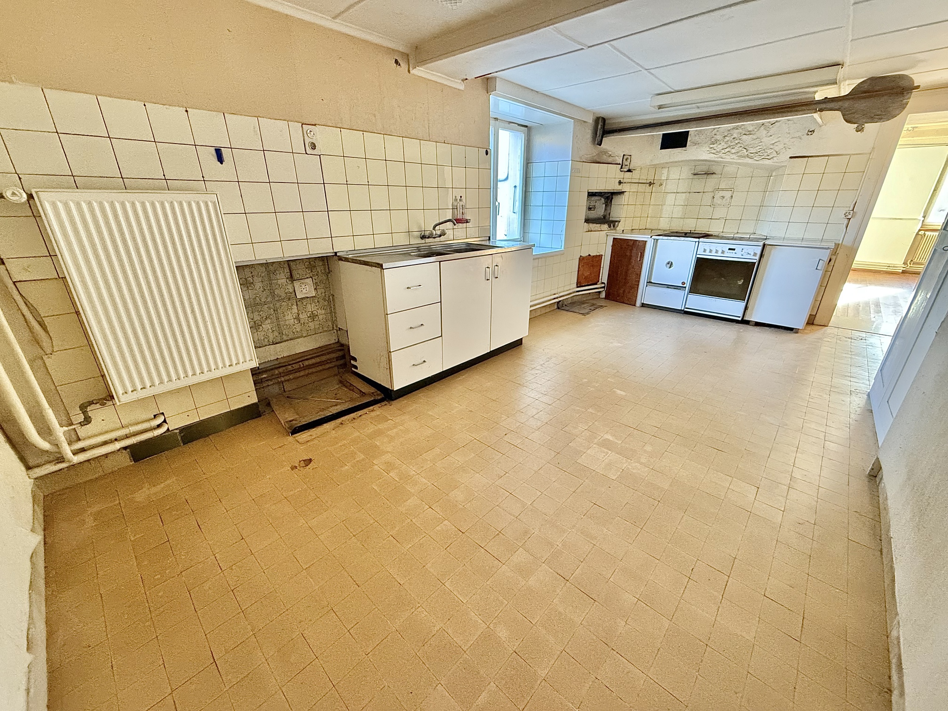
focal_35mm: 14
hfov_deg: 102.1
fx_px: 383
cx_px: 474
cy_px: 356
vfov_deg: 85.7
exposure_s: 1/60
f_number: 2.2
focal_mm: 2.22
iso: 640
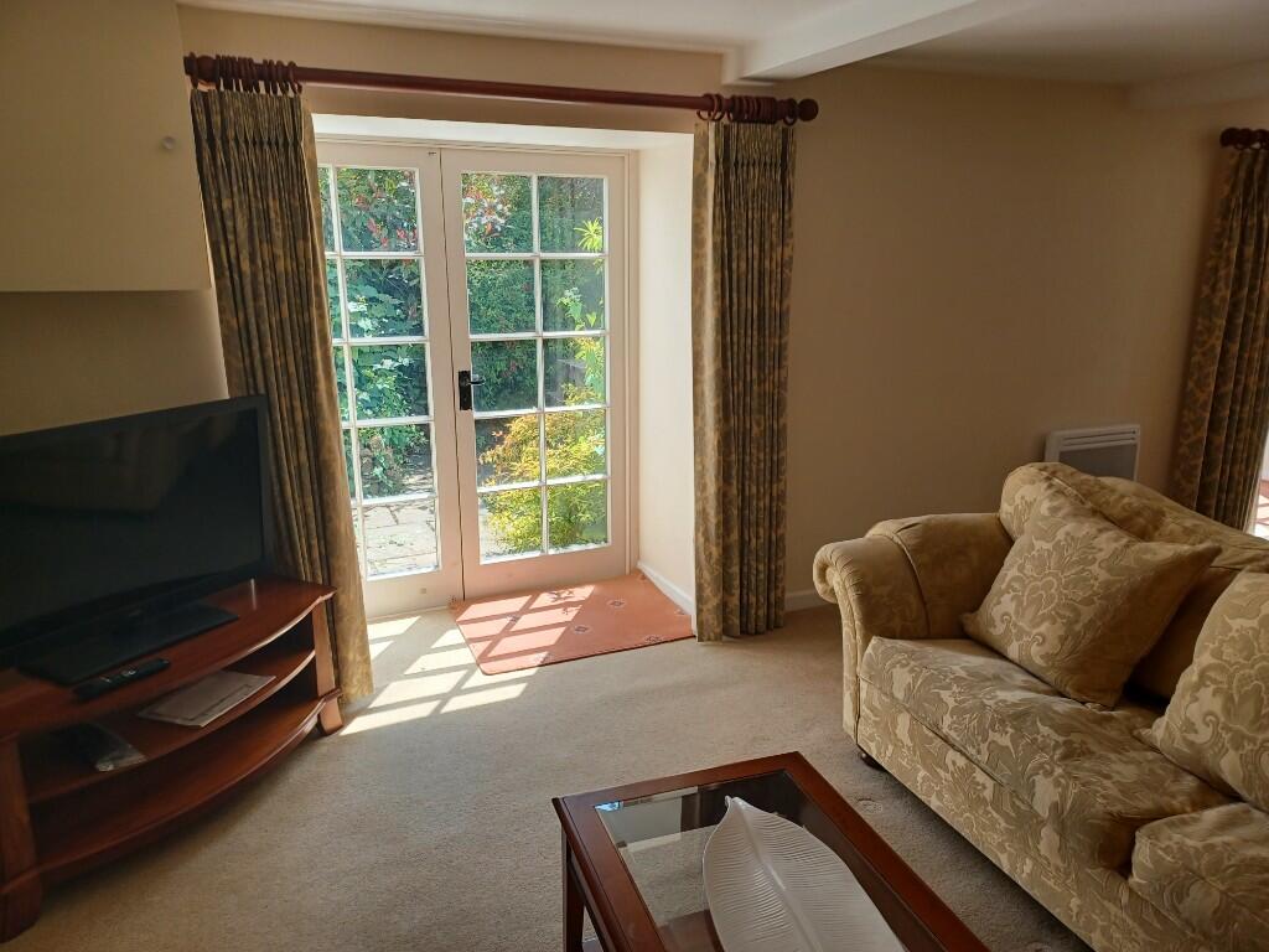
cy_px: 476
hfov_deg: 69.4
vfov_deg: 54.9
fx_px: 916
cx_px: 634
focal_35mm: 25
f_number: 1.8
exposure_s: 1/50
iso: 40
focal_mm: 4.6
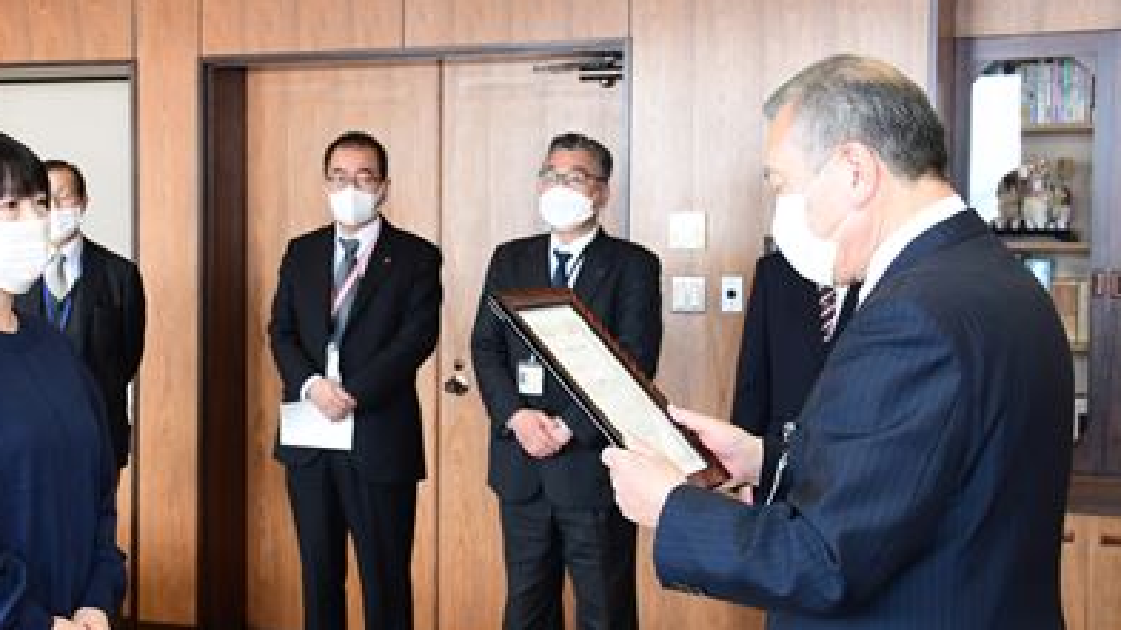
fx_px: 2021
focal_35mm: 68
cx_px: 465
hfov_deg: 30.9
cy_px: 352
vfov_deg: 17.7
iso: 800
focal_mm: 34
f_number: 6.3
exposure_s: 1/50
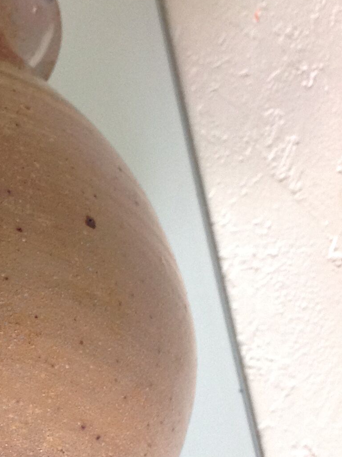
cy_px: 299
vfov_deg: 22.2
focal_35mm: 88
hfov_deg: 16.0
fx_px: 1162
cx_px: -85
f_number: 2.4
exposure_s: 1/15
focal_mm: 4.28
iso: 125
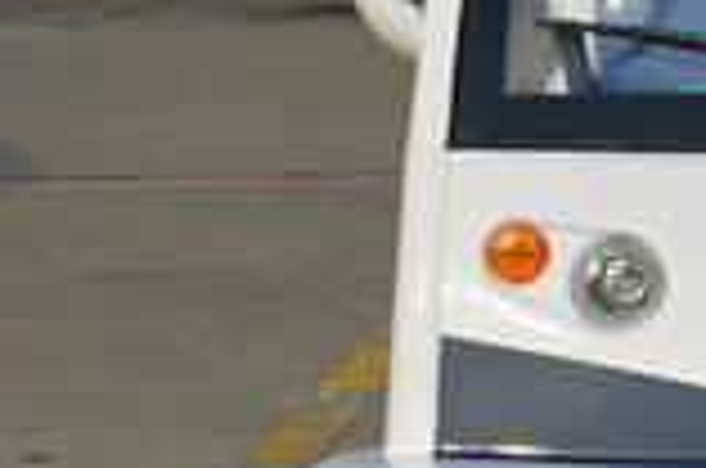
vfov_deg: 8.5
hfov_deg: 12.3
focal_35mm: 161
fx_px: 3151
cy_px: 216
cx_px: 958
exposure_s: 1/320
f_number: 9
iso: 100
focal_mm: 24
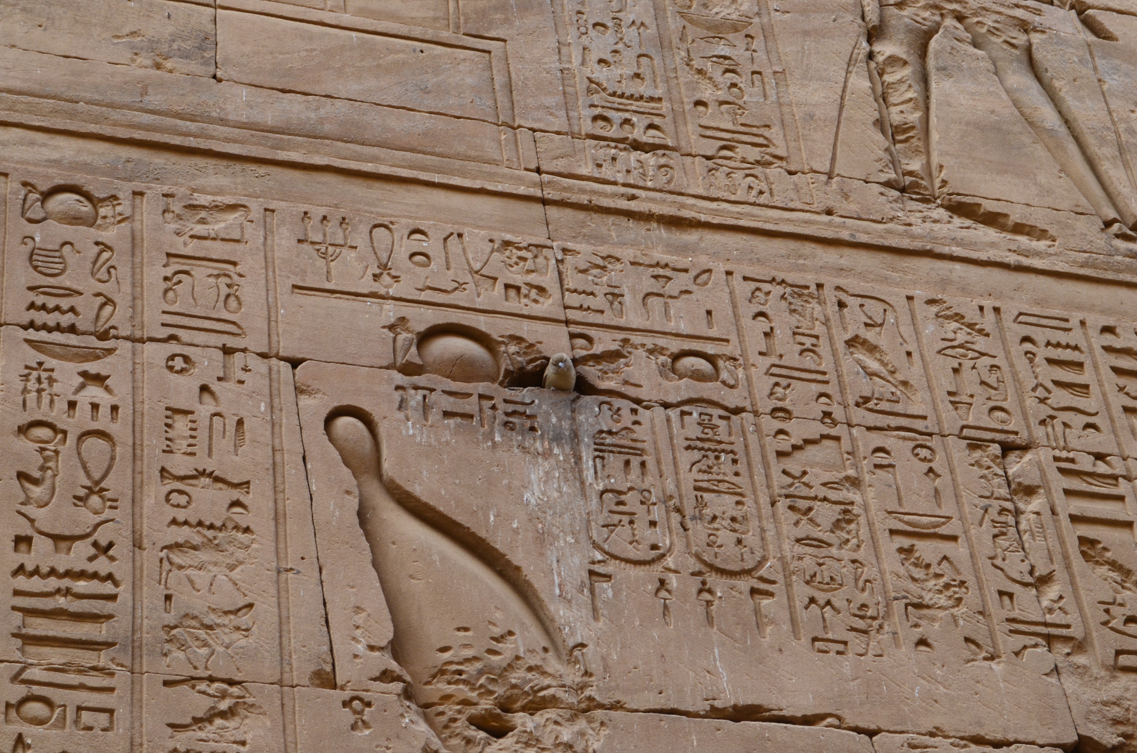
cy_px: 381
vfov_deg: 16.3
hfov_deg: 24.4
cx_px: 570
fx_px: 2632
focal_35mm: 84
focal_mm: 55
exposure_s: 1/60
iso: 400
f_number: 10
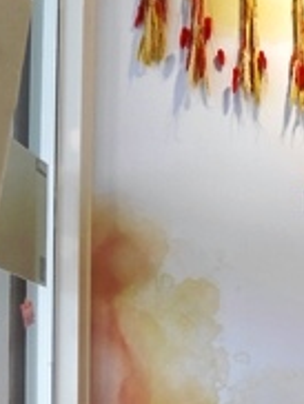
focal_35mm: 79
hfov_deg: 16.8
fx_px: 923
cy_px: 442
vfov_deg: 23.2
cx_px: 472
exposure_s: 1/60
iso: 640
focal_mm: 12
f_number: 3.5
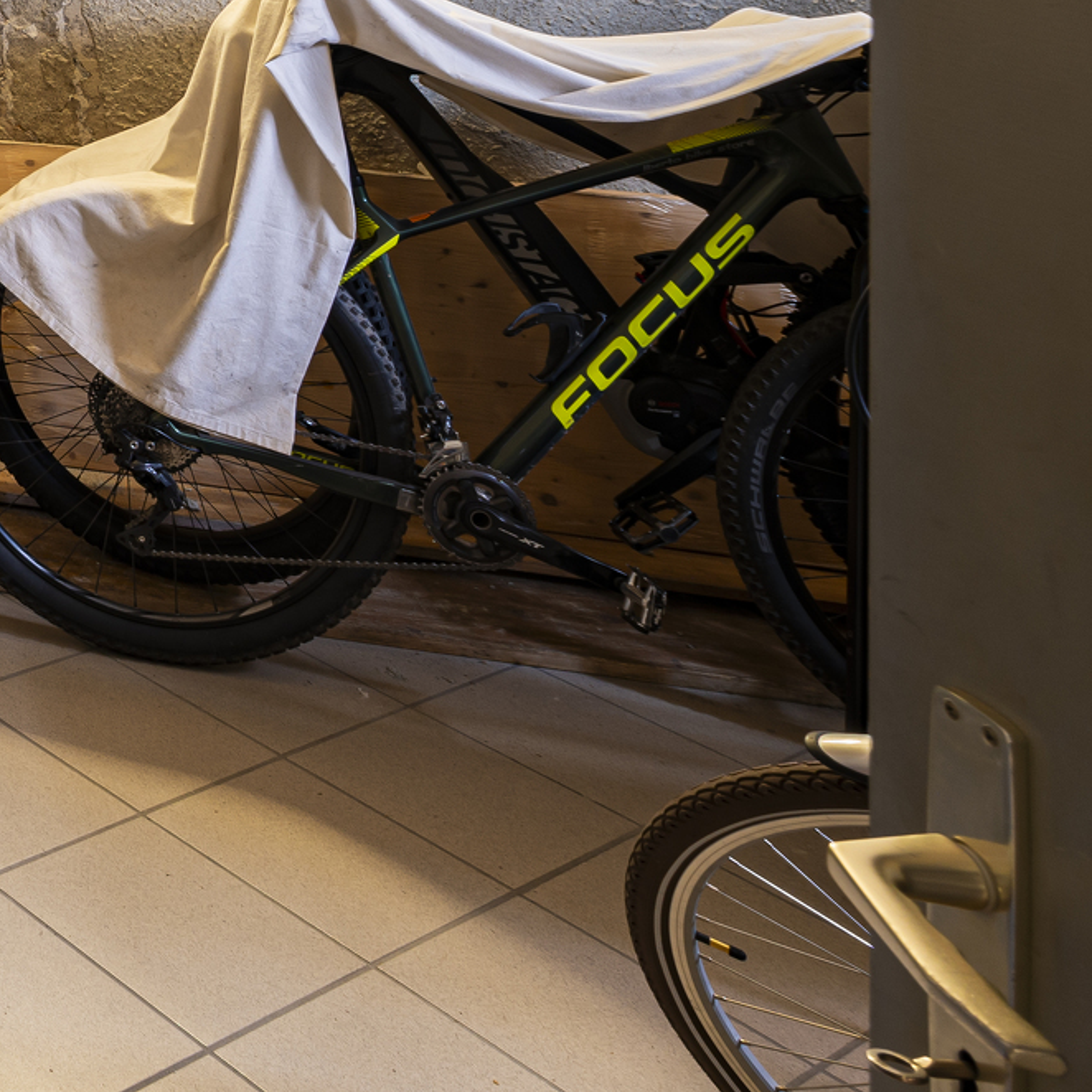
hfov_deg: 23.6
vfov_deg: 31.0
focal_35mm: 46
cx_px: -760
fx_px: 1642
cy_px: -217
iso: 100
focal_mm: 14
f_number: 9
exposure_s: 8
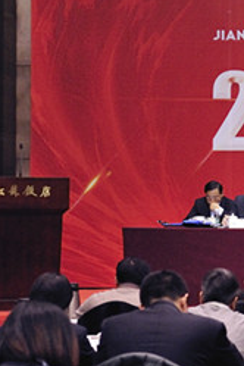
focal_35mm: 164
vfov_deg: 12.5
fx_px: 1667
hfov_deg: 8.1
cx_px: 450
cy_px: 188
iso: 4000
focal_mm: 60
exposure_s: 1/640
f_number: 4
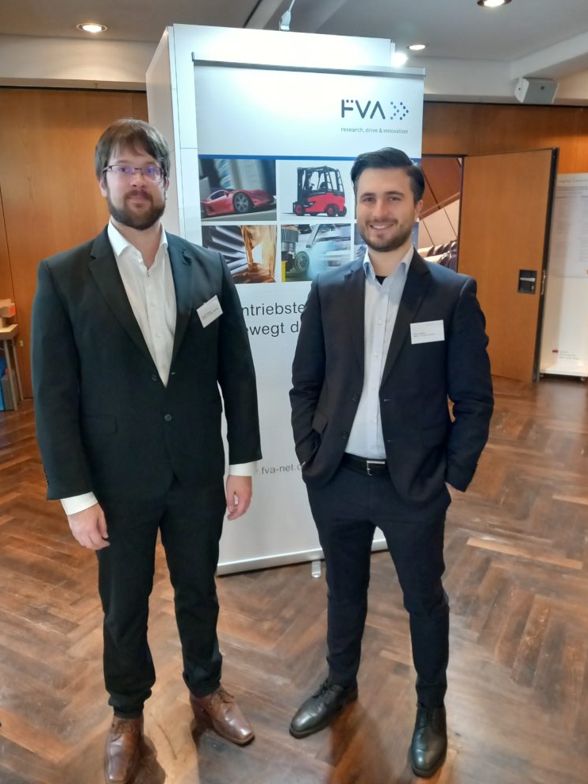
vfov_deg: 63.4
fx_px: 634
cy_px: 380
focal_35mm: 28
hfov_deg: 49.8
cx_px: 303
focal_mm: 4
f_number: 1.8
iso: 640
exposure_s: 1/20
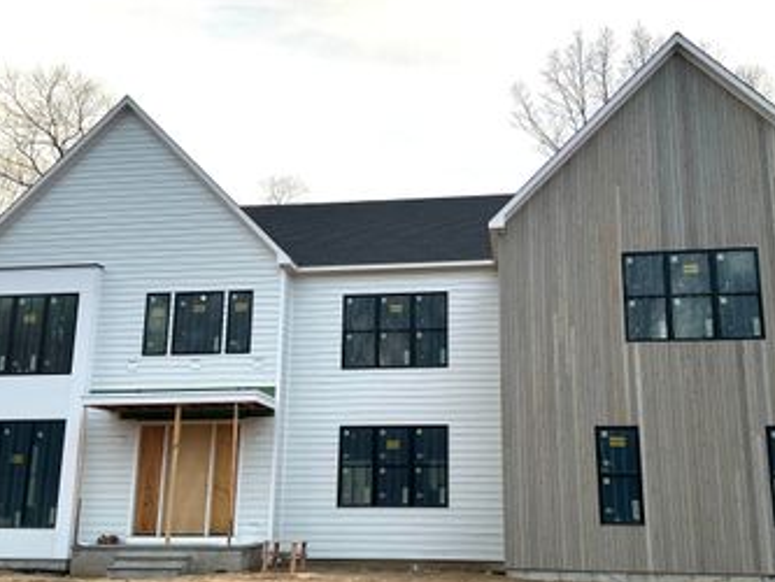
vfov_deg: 39.6
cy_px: 325
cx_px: 410
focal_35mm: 36
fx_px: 806
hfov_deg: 51.3
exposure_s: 1/329
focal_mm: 6.86
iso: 80
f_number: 1.78
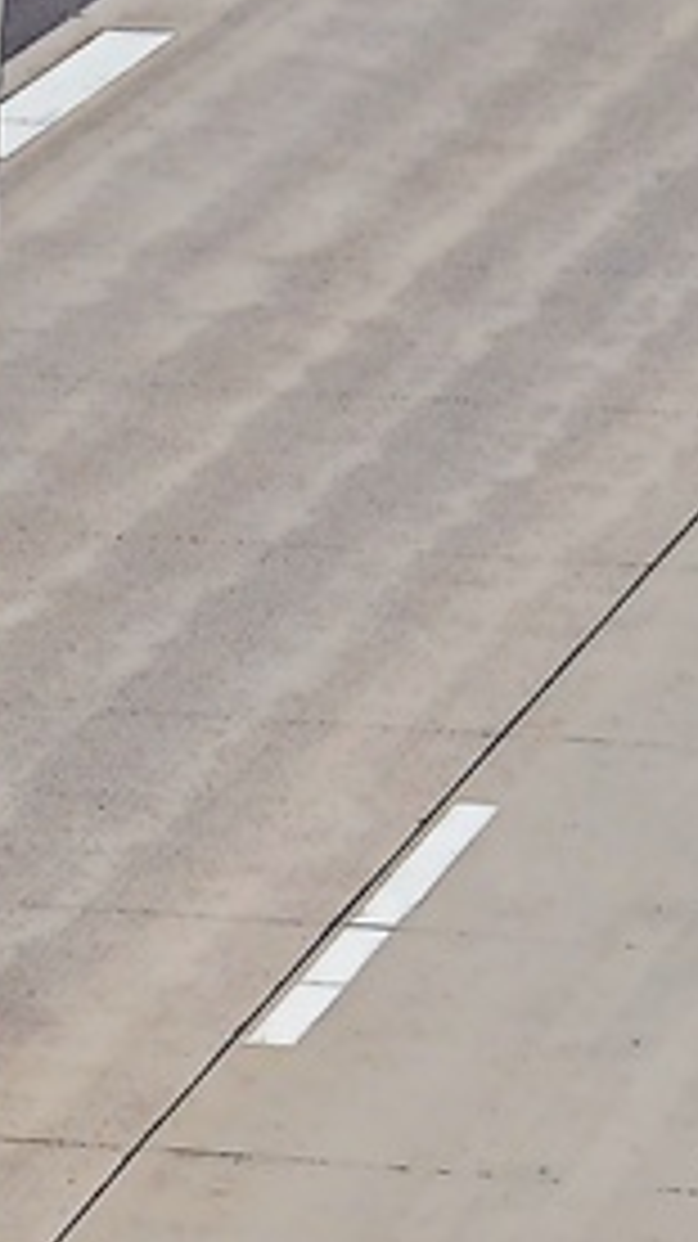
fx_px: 20244
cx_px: -1076
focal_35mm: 615
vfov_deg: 3.5
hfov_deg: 2.0
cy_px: 644
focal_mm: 135
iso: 800
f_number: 10
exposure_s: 1/2000
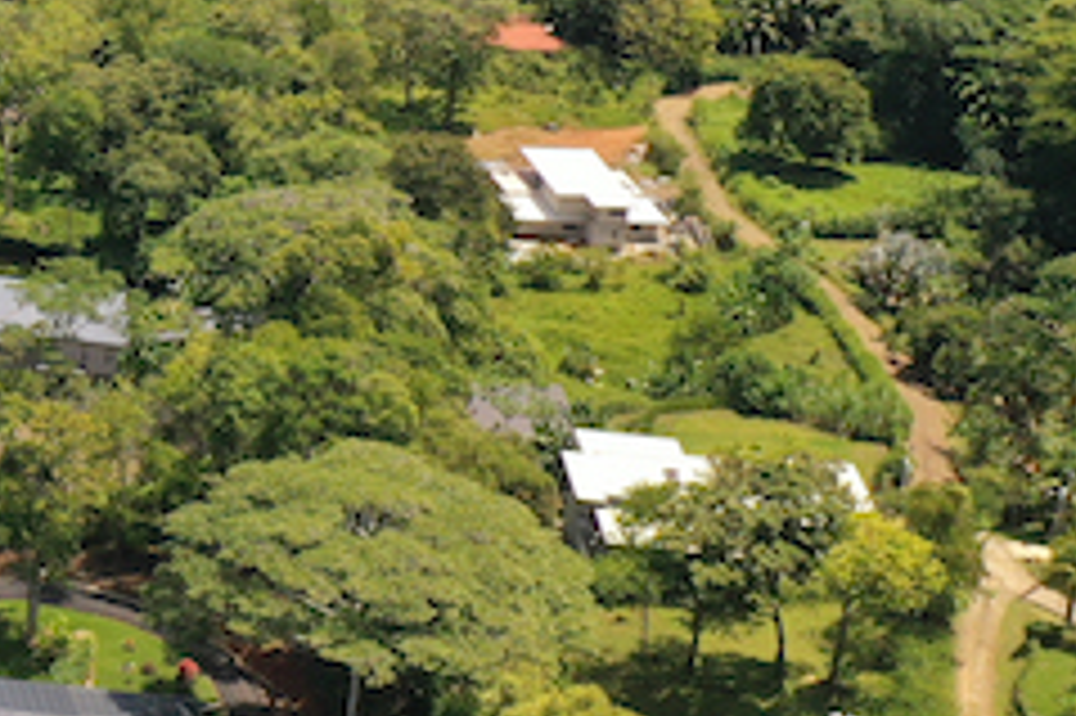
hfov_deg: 14.3
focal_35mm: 120
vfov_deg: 11.1
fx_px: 3584
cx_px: -1076
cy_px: -236
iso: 100
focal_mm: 10.26
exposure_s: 1/100
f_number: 4
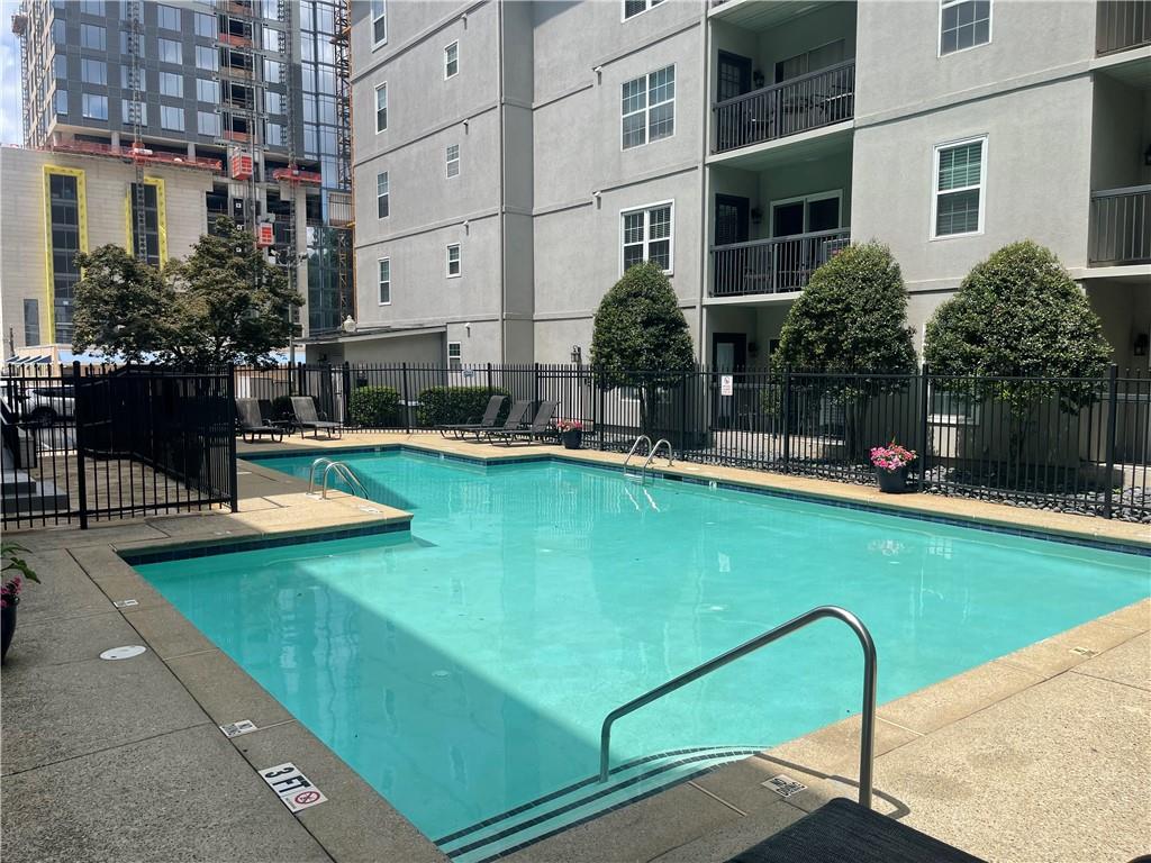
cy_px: 432
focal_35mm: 25
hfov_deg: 69.4
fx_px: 831
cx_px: 576
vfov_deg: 54.9
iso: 32
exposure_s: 1/4202
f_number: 1.6
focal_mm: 5.1
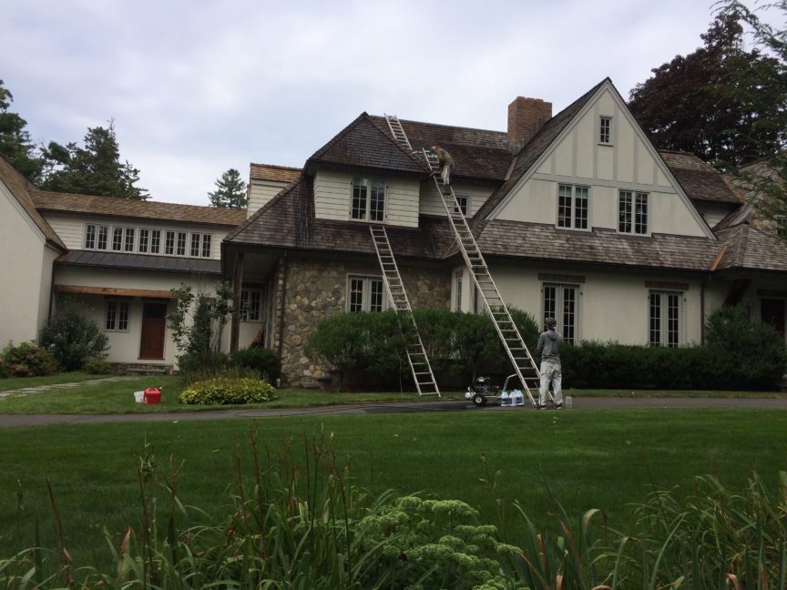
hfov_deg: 61.7
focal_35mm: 29
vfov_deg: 48.2
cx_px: 394
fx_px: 659
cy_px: 295
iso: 32
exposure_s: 1/1866
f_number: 2.2
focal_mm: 4.15
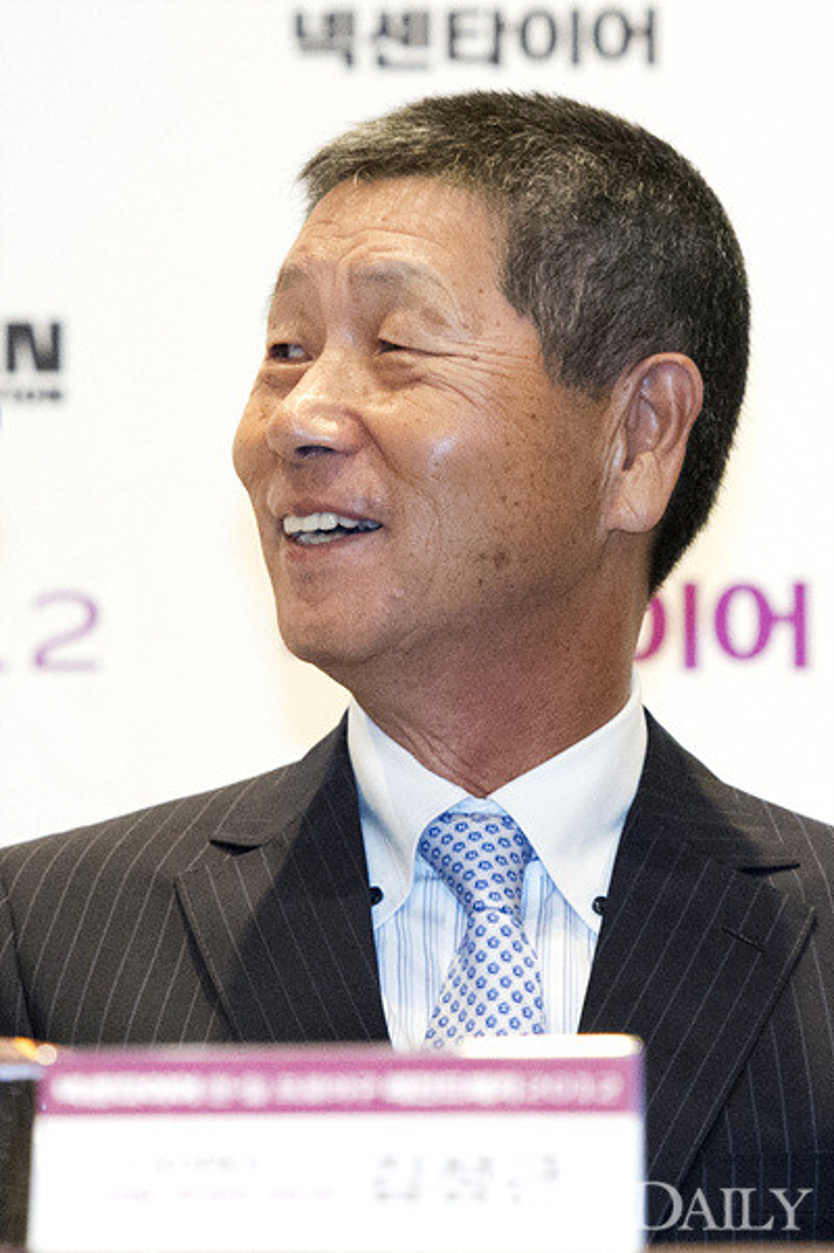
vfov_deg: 13.3
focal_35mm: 155
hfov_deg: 8.8
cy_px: 626
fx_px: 5392
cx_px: 417
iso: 6400
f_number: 4
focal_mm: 155
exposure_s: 1/125
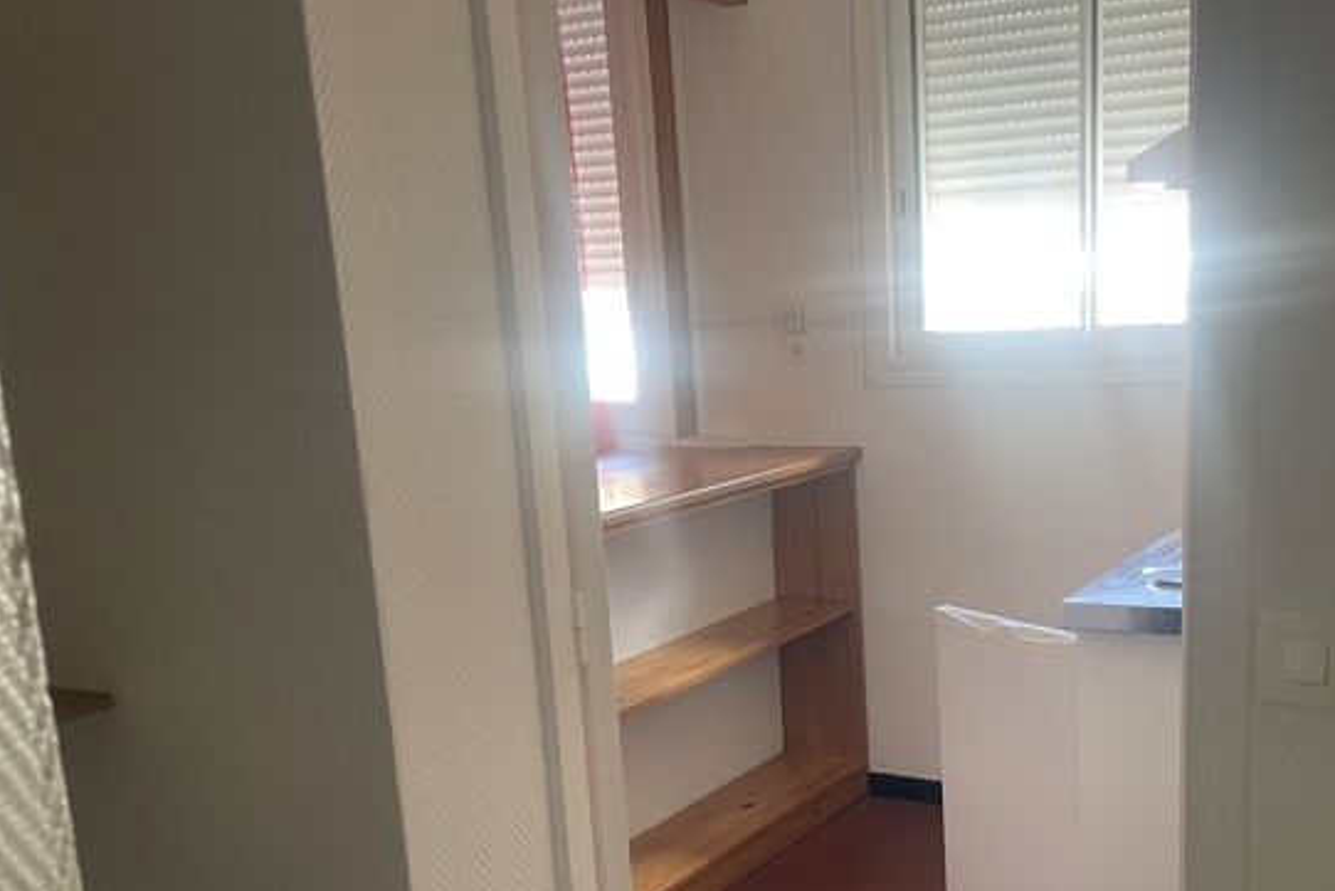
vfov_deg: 32.8
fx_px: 1484
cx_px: 807
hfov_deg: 48.1
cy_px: 657
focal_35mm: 40
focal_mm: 4.2
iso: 125
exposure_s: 1/64
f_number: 1.6
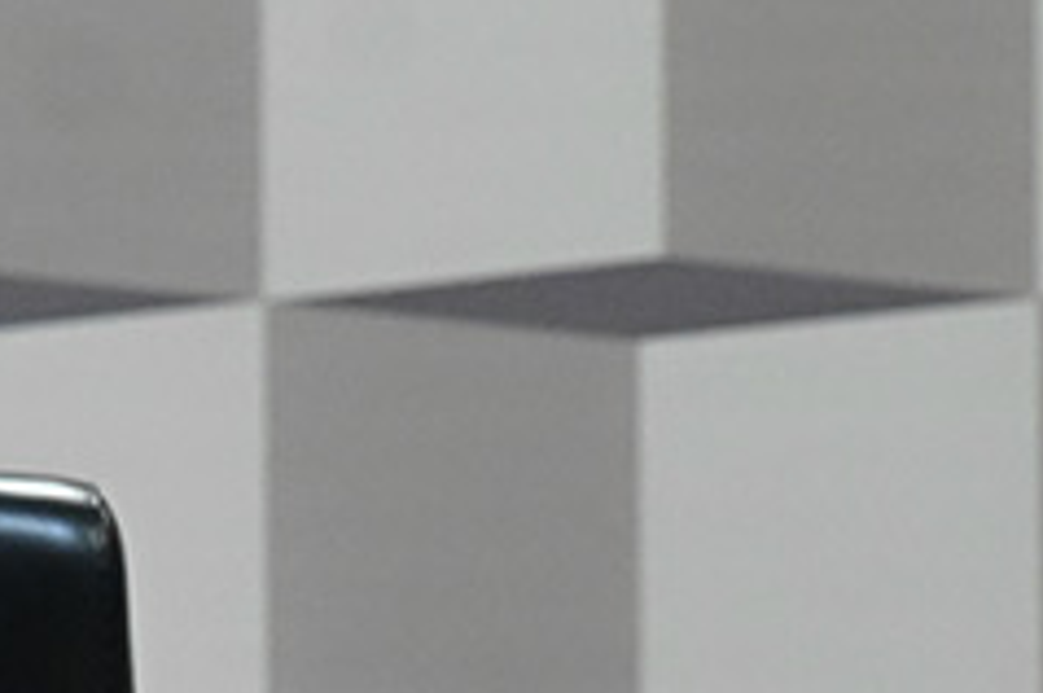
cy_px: 1206
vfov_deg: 1.6
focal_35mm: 867
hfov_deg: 2.4
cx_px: -311
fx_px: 25085
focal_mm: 160
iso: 4000
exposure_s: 1/160
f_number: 5
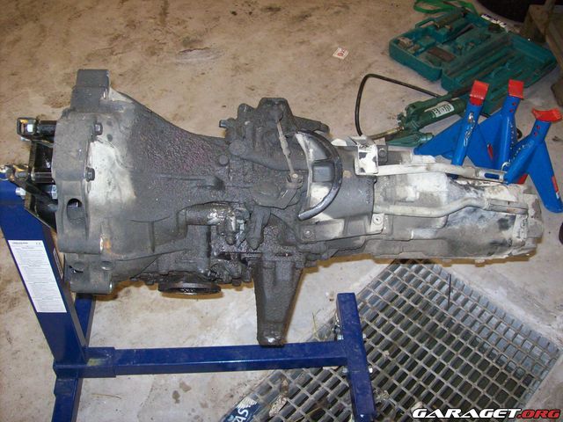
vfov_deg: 39.7
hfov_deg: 51.4
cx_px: 282
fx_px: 586
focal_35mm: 36
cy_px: 211
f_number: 2.7
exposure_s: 1/64
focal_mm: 6
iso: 200
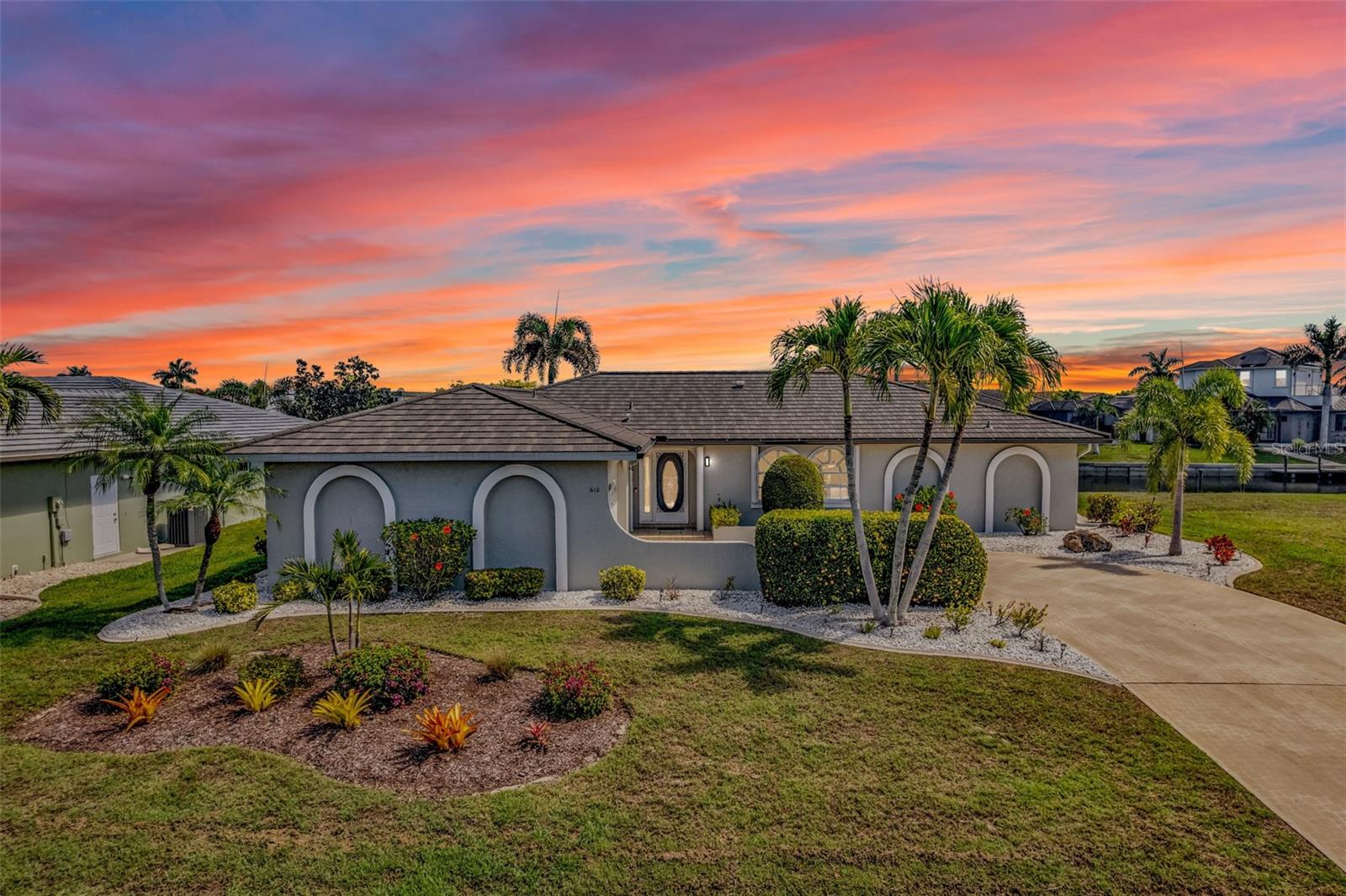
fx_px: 822
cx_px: 673
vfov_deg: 57.2
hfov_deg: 78.6
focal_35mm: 22
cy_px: 448
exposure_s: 1/1500
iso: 100
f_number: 2.8
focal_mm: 8.38
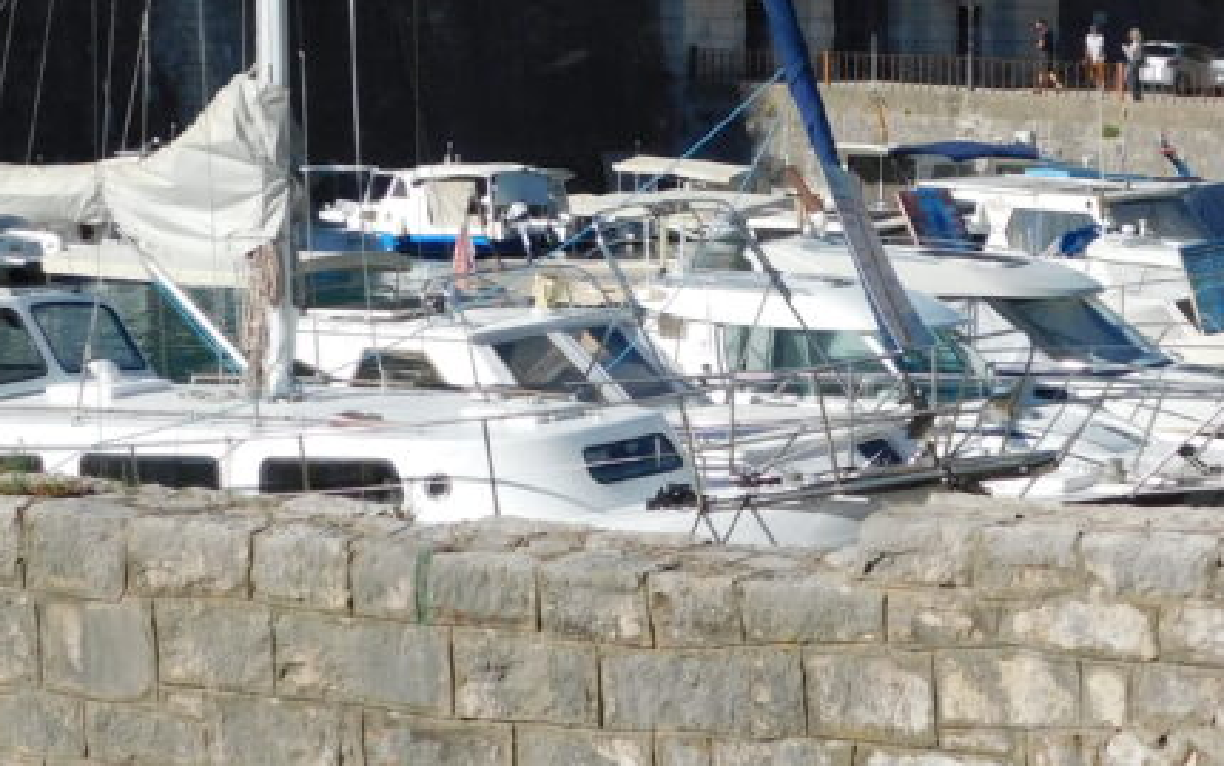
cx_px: 774
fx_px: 3370
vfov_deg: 12.8
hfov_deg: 20.5
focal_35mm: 101
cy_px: 63
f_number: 7.2
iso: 125
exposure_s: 1/400
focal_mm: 7.1
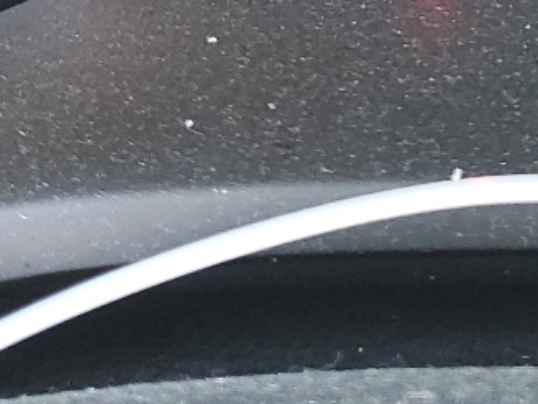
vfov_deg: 10.5
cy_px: -453
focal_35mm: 127
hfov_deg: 15.5
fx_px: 1974
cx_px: 376
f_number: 1.5
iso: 138
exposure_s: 1/60.2
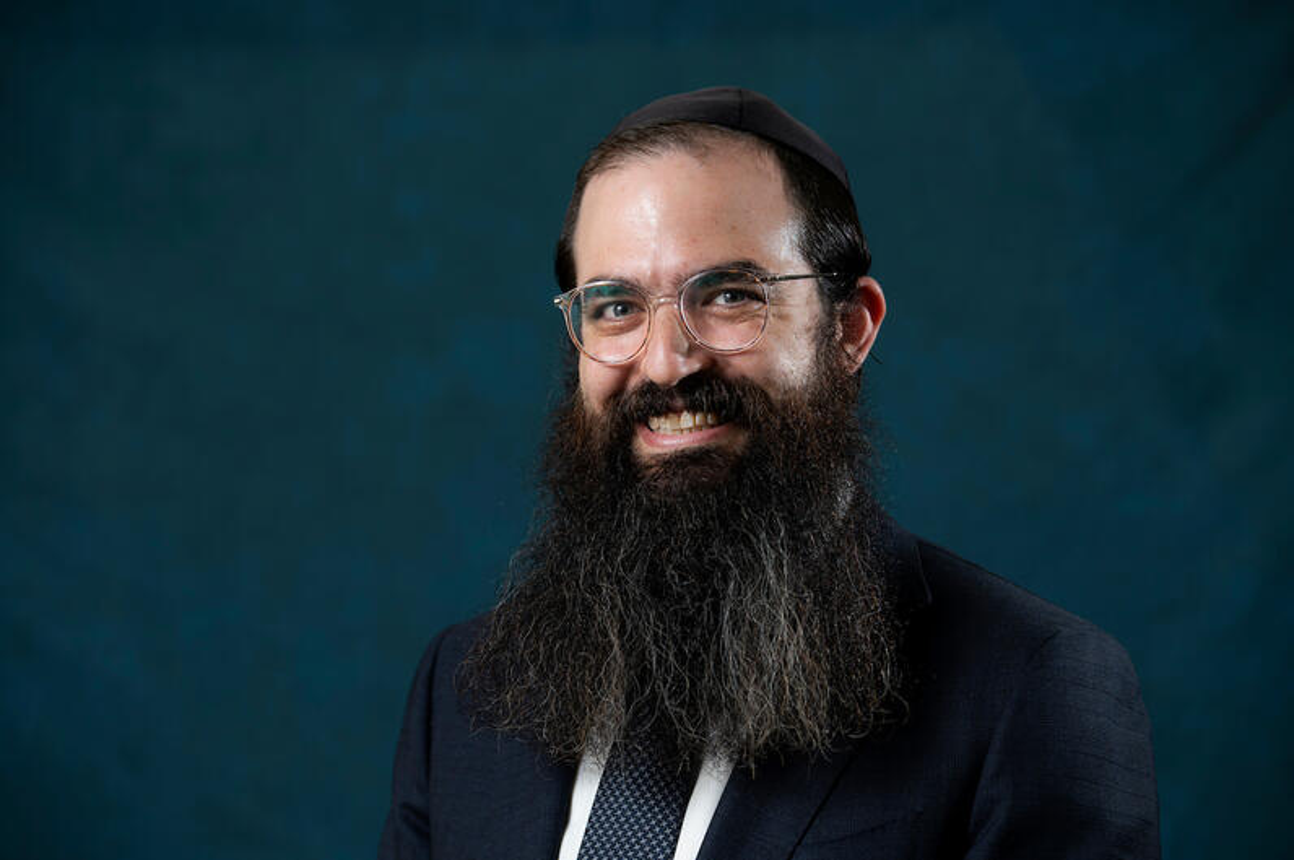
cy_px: 430
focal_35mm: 100
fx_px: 3591
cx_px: 647
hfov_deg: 20.4
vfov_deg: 13.7
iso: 160
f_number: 4
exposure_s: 1/160
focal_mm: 100
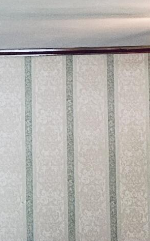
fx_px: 1054
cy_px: 111
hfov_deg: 8.1
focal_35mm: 161
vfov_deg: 13.0
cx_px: -38
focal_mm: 6.86
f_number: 1.78
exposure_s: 1/60
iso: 200
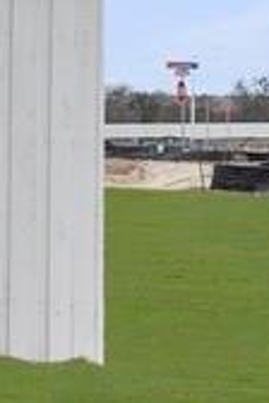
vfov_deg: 9.5
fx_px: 2376
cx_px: -1092
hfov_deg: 5.1
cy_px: -173
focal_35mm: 212
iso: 400
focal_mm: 19
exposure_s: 1/400
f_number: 8
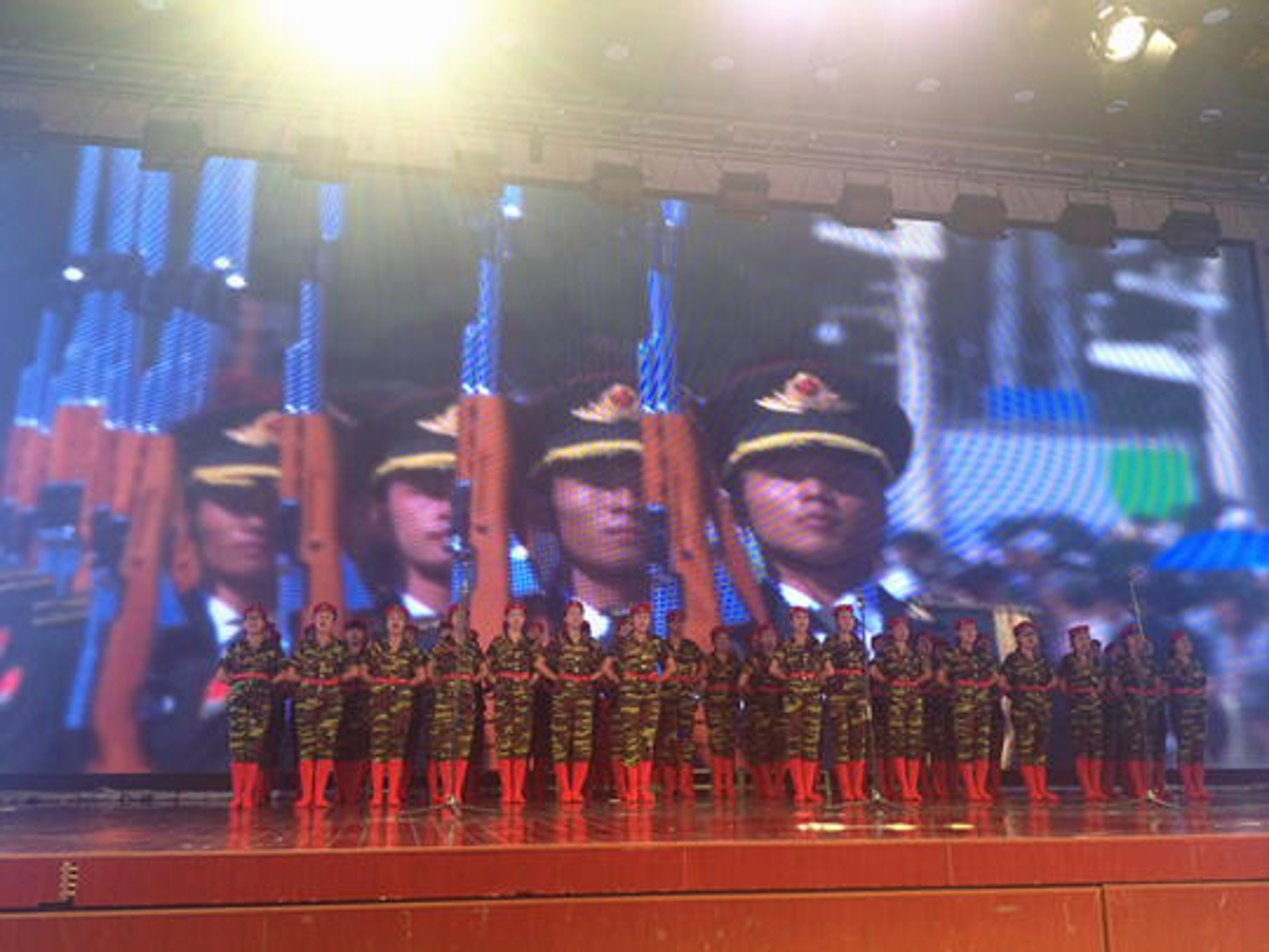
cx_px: 634
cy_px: 476
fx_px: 1283
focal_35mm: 35
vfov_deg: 40.7
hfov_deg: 52.6
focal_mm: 4.28
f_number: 2.4
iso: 64
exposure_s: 1/20
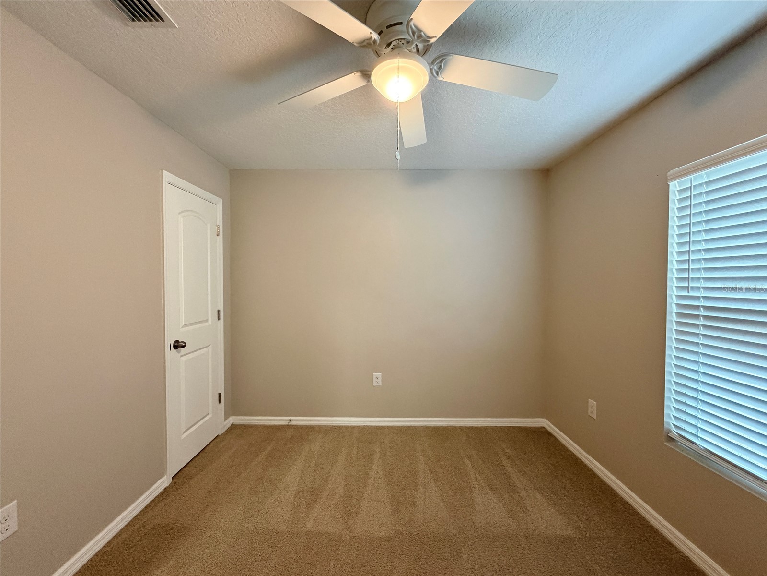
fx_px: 310
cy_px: 288
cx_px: 384
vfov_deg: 85.7
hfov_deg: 102.1
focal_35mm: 14
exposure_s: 1/60
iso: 500
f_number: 2.2
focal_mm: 2.22
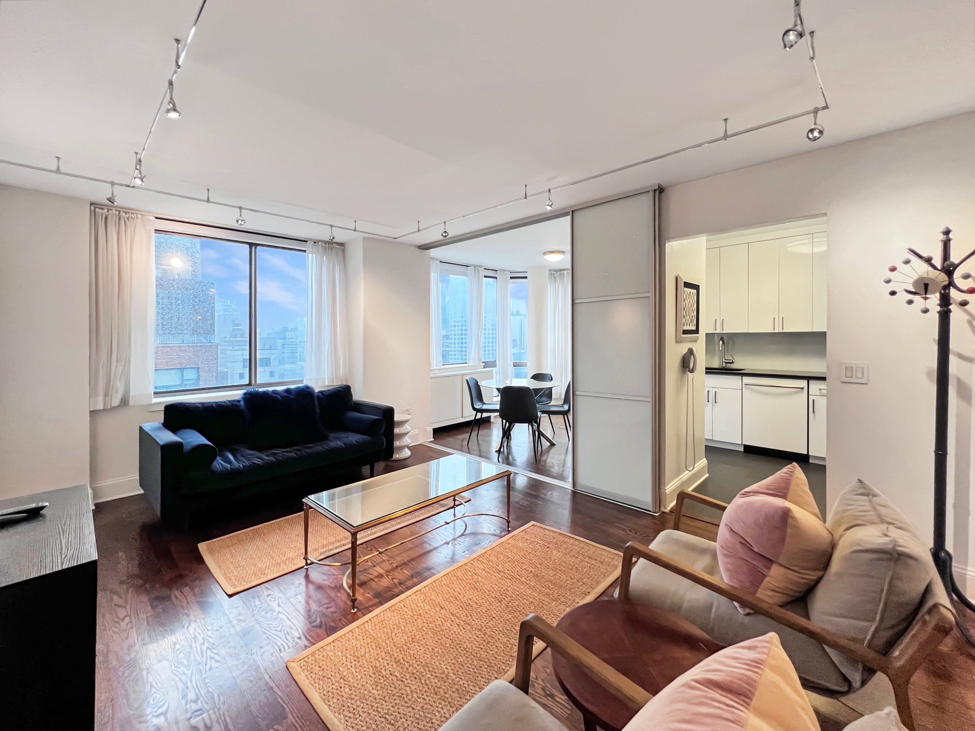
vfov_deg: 89.9
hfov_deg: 106.2
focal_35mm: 13
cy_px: 366
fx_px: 366
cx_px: 488
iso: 250
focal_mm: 1.57
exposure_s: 1/60
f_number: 1.8
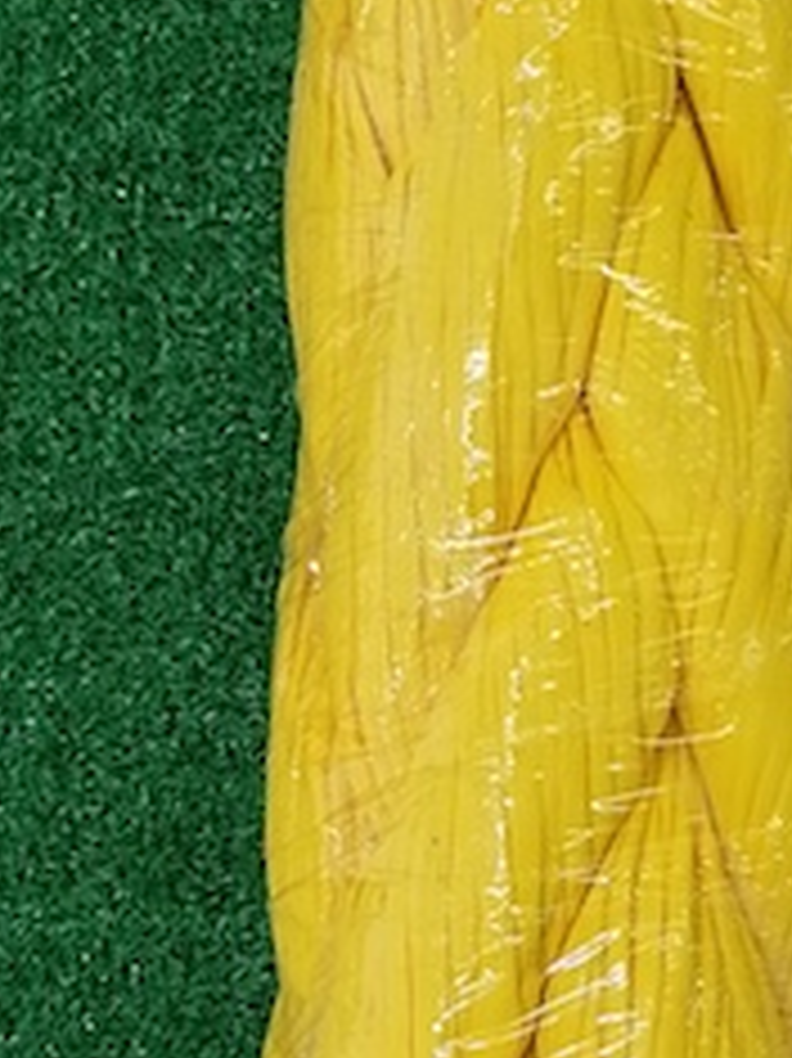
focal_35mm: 92
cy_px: 815
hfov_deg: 15.4
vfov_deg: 21.1
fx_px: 2809
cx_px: 990
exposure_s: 1/60
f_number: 1.8
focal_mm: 5.3
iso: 125
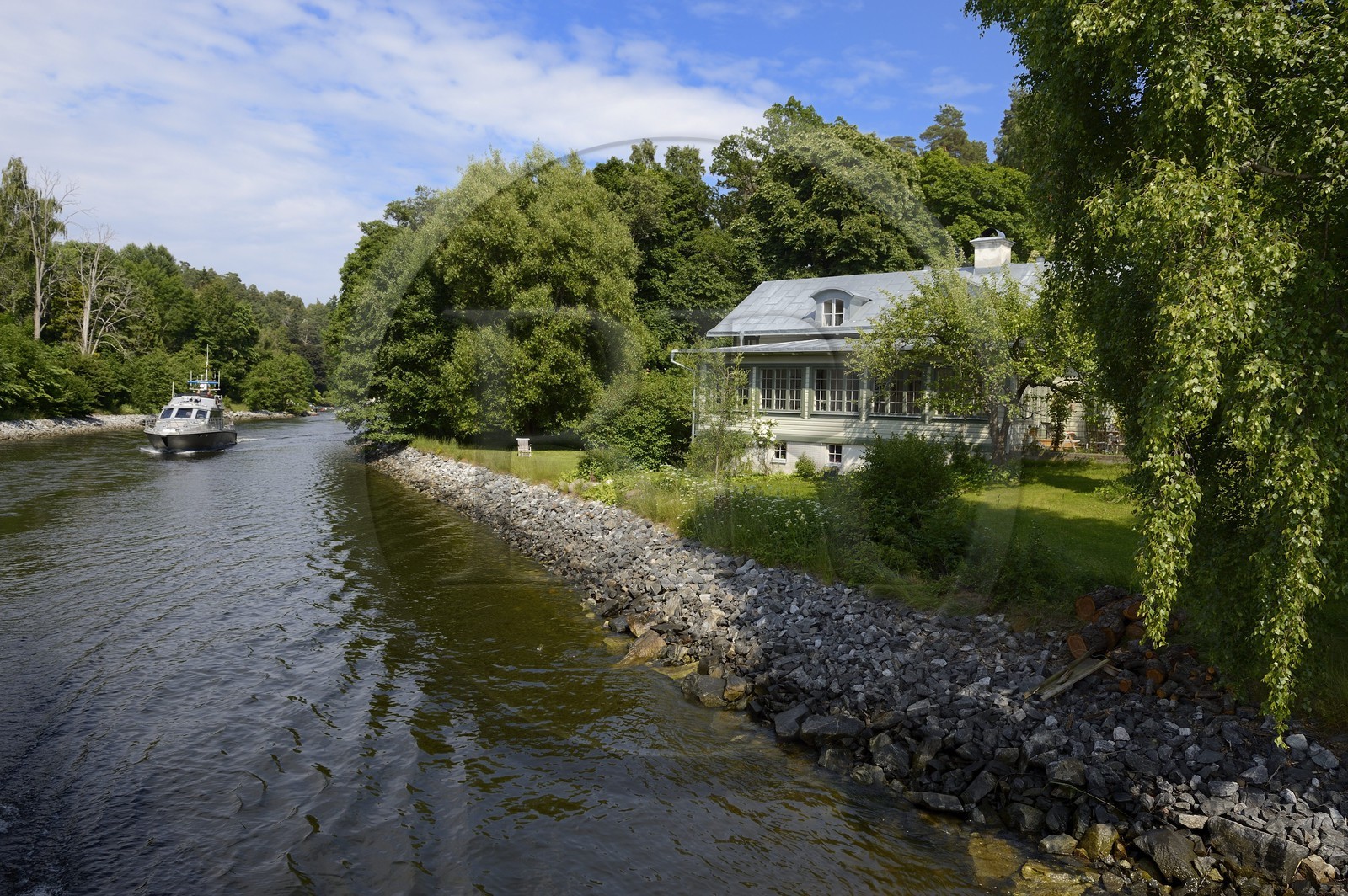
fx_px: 898
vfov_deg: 53.1
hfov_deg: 73.8
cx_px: 674
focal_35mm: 24
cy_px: 448
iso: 200
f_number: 9
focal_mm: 24
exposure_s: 1/320
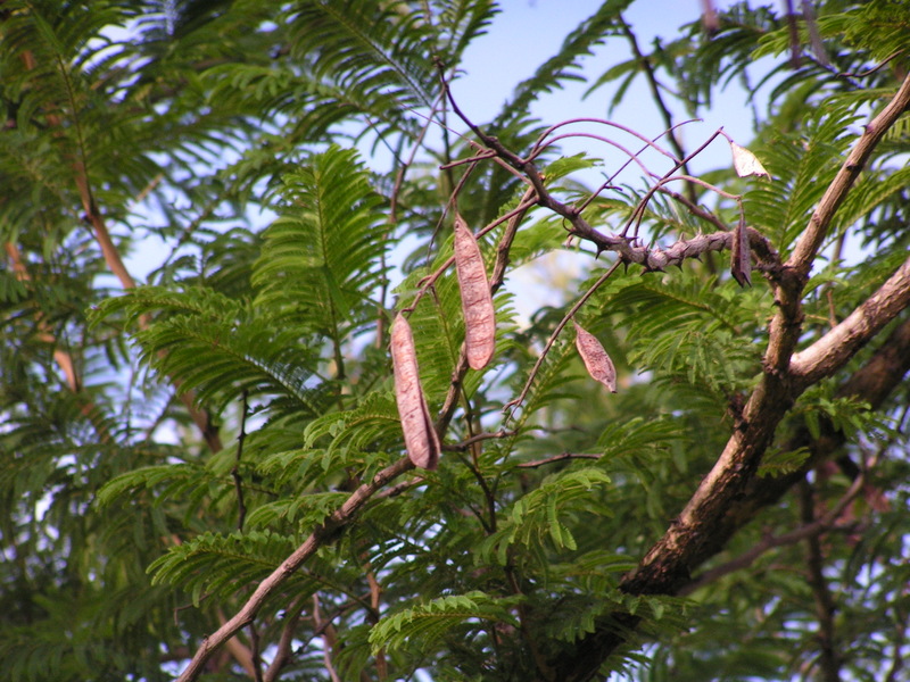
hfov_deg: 5.9
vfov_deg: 4.4
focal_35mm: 335
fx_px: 8807
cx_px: 455
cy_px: 341
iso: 80
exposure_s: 1/400
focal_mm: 55.6
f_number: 3.5
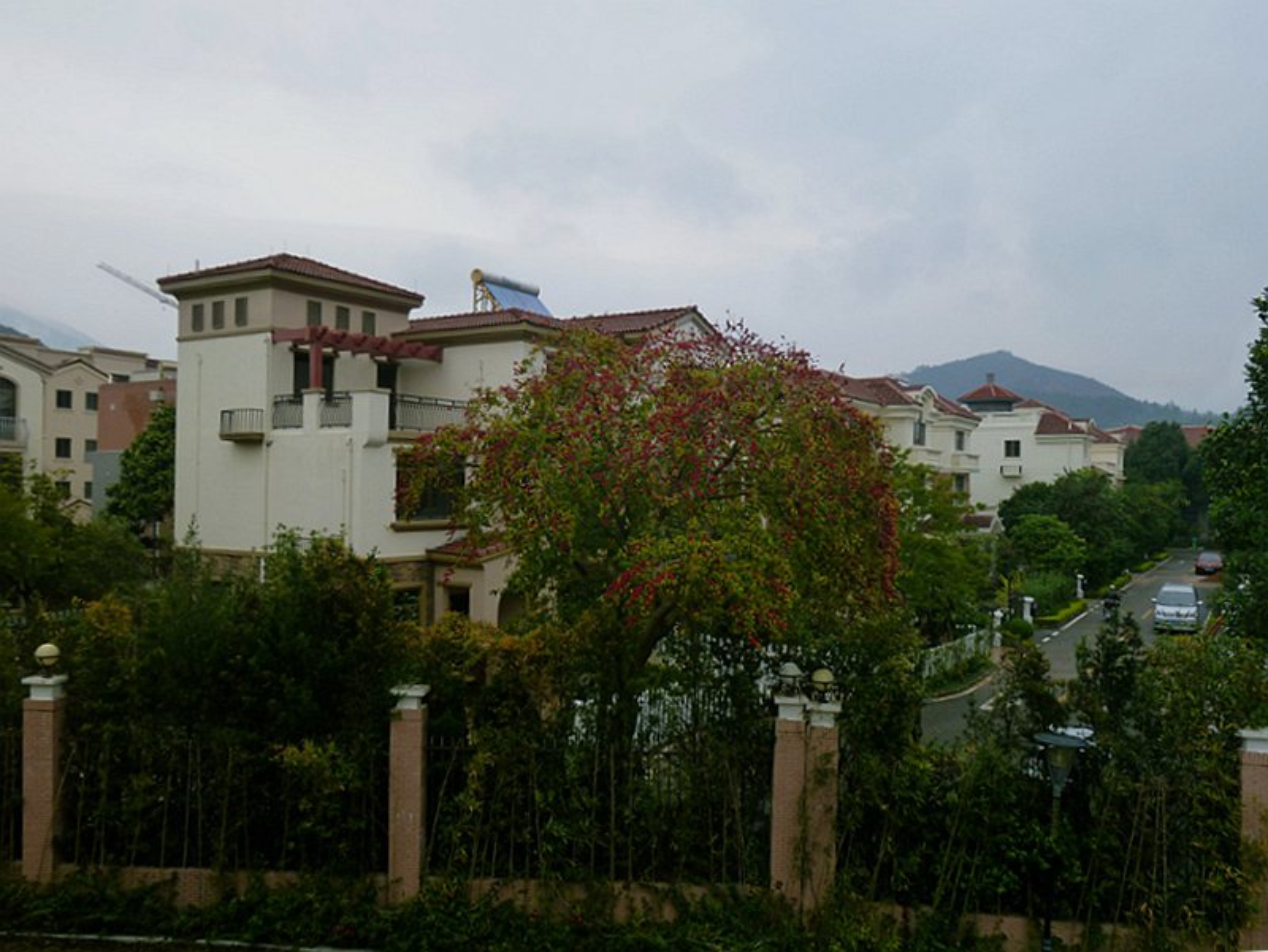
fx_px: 916
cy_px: 476
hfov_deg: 69.4
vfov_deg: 54.9
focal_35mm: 25
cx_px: 634
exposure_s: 1/60
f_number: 3.3
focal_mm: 4.5
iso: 125
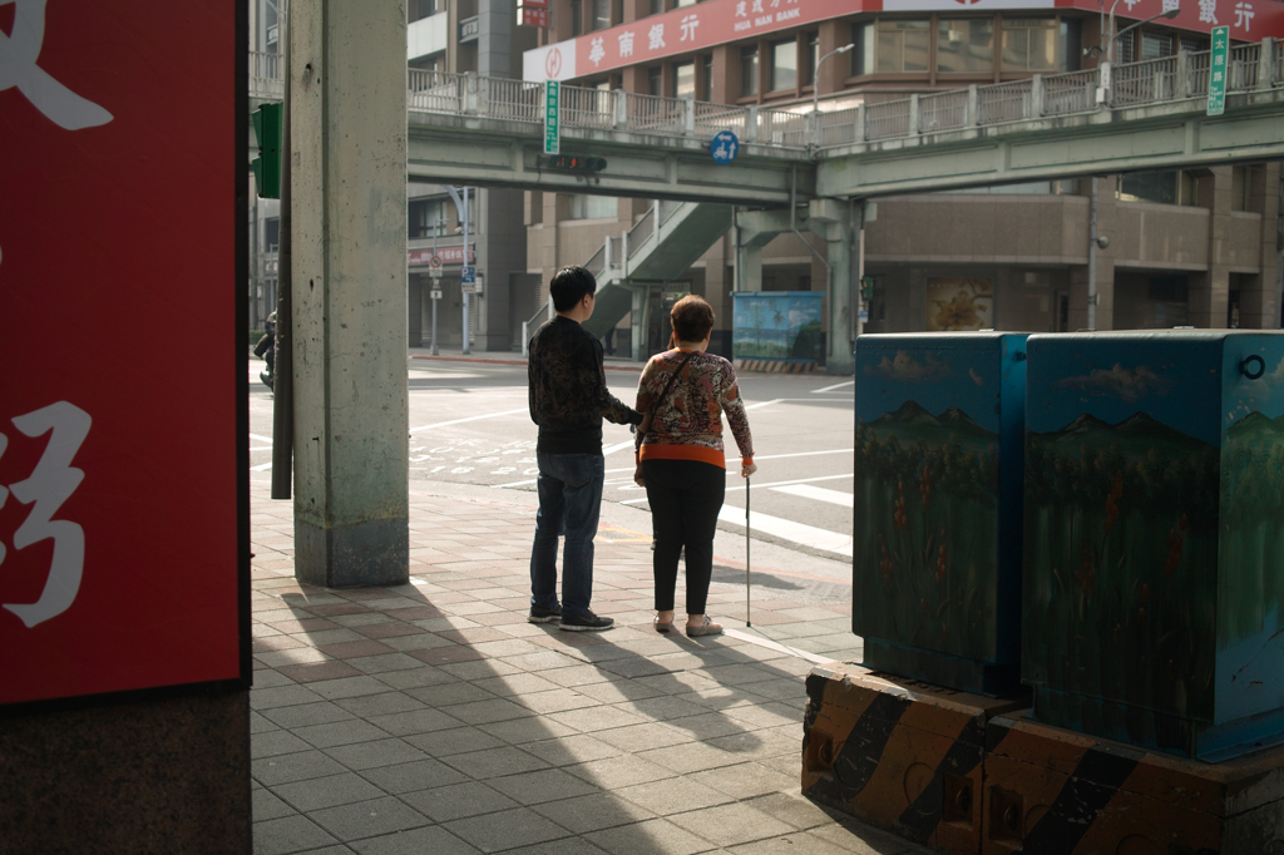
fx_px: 1462
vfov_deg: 32.6
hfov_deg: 47.4
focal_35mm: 41
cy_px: 428
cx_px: 642
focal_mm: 24.2
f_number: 2.8
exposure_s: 1/500
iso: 100
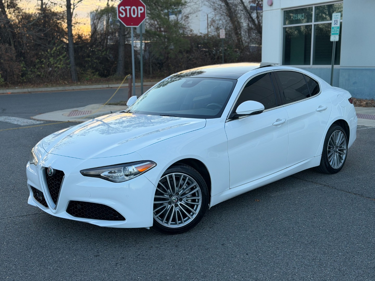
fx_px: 520
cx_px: 188
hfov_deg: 39.7
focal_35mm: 48
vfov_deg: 30.3
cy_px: 140
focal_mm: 6.76
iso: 64
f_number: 1.78
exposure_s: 1/706
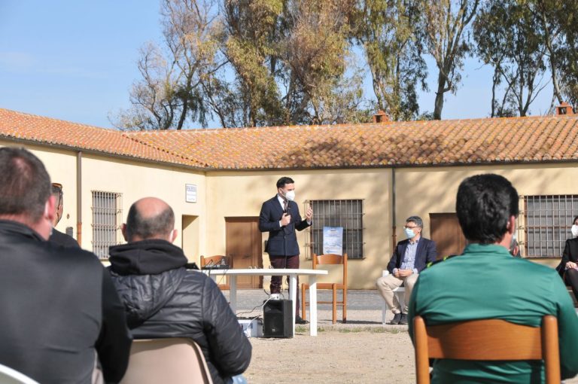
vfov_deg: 14.0
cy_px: 192
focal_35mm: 98
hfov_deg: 20.9
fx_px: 1563
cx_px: 289
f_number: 13
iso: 320
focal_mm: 65
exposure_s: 1/640
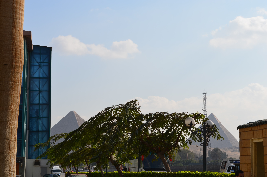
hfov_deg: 27.0
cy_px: 88
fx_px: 555
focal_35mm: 75
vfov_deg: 18.1
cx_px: 134
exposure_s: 1/200
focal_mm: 50
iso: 100
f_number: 13
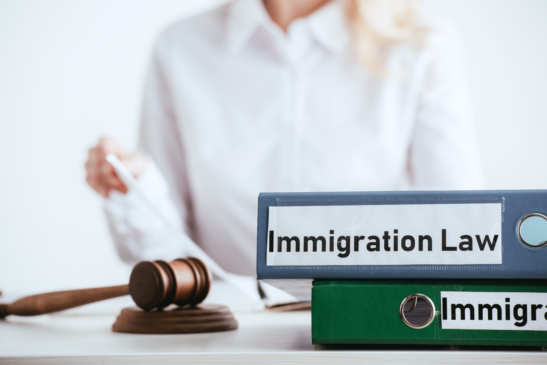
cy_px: 182
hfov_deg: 10.3
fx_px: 3040
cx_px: 274
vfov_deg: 6.9
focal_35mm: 200
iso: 200
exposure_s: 1/200
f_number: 5.6
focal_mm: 200
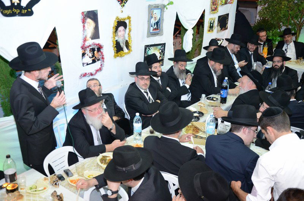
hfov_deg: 49.6
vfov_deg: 34.1
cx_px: 152
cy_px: 100
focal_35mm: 39
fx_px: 329
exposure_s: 1/60
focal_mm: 26
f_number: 4
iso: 1600
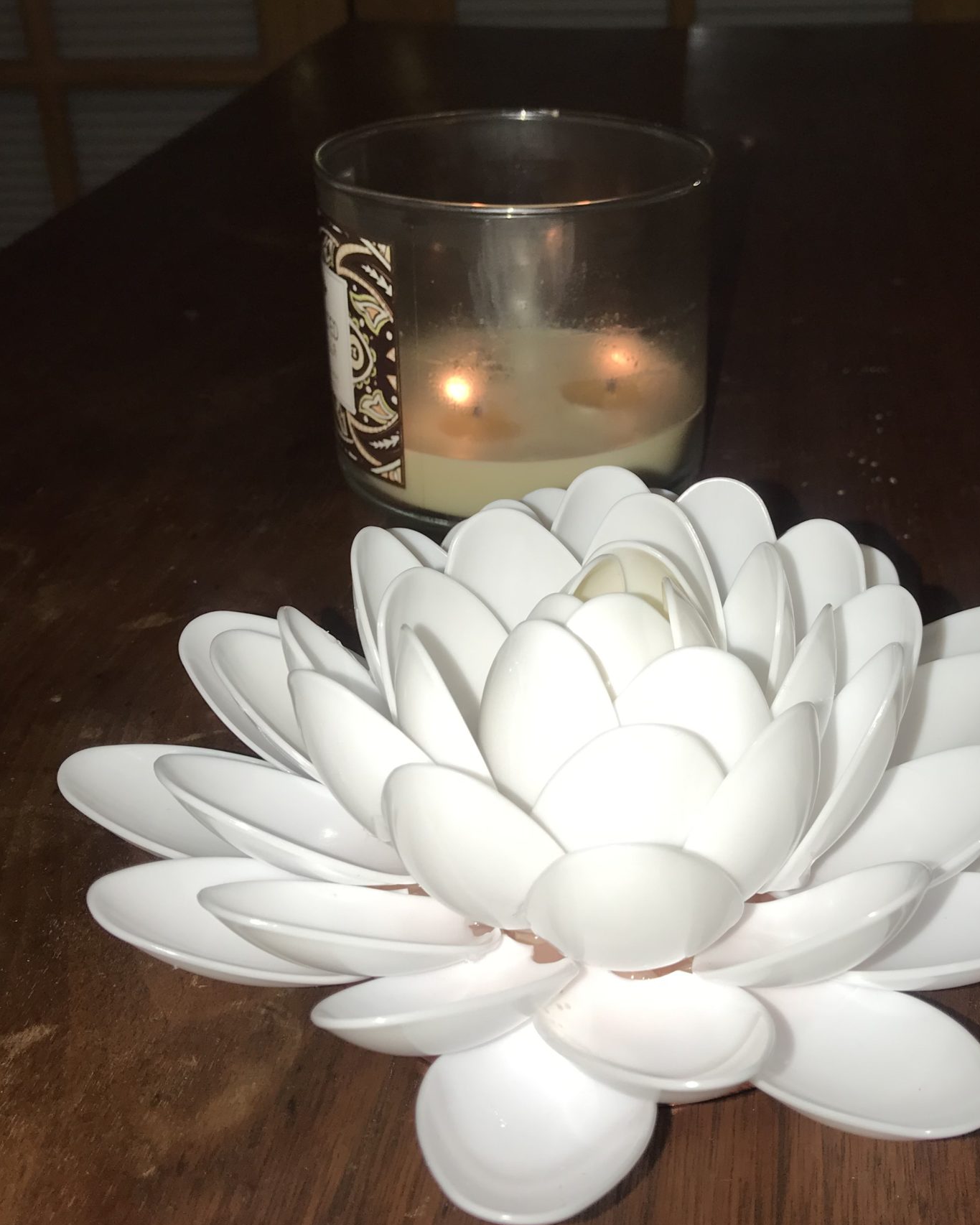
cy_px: 505
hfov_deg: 36.2
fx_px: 1486
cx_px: 643
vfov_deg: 44.6
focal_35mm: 41
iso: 20
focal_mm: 3.99
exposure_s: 1/100
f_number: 1.8
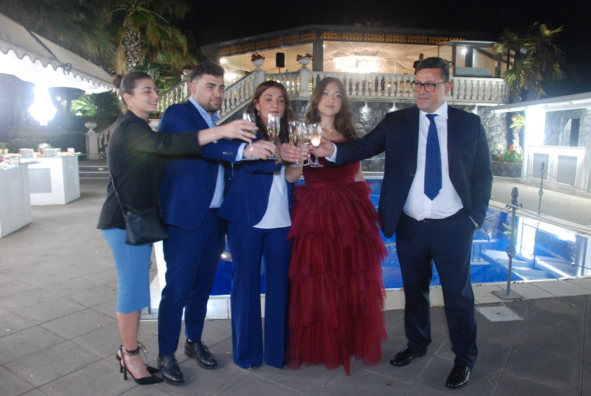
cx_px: 296
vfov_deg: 48.1
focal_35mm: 27
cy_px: 198
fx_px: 444
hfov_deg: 67.3
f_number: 3.5
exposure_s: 1/6
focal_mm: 18
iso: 1000
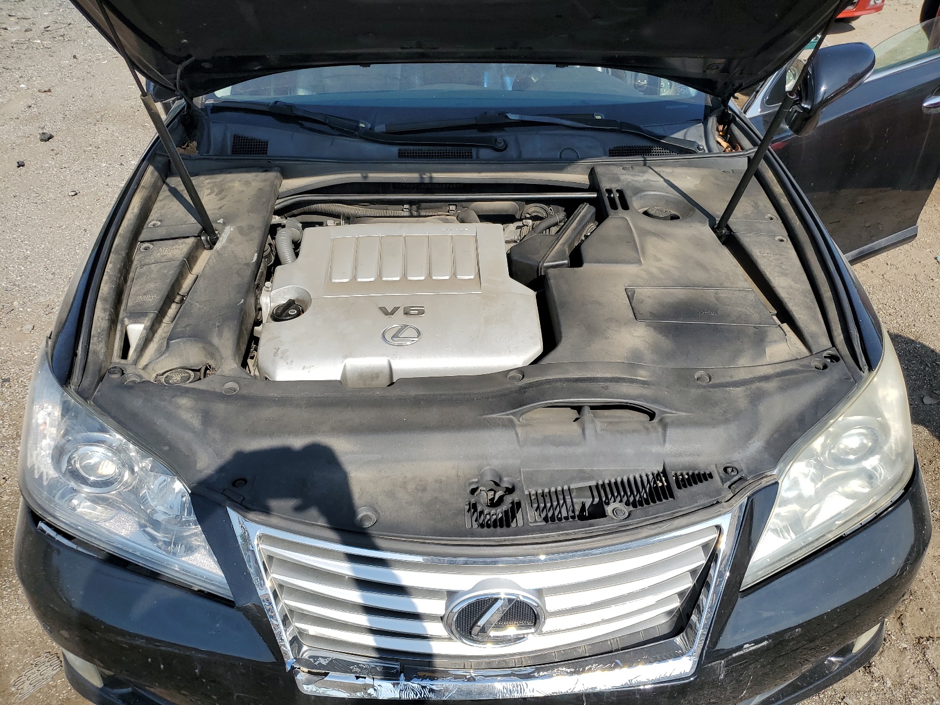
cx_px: 470
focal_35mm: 26
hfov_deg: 67.3
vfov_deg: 53.1
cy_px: 352
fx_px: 706
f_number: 1.5
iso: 50
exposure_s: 1/2500
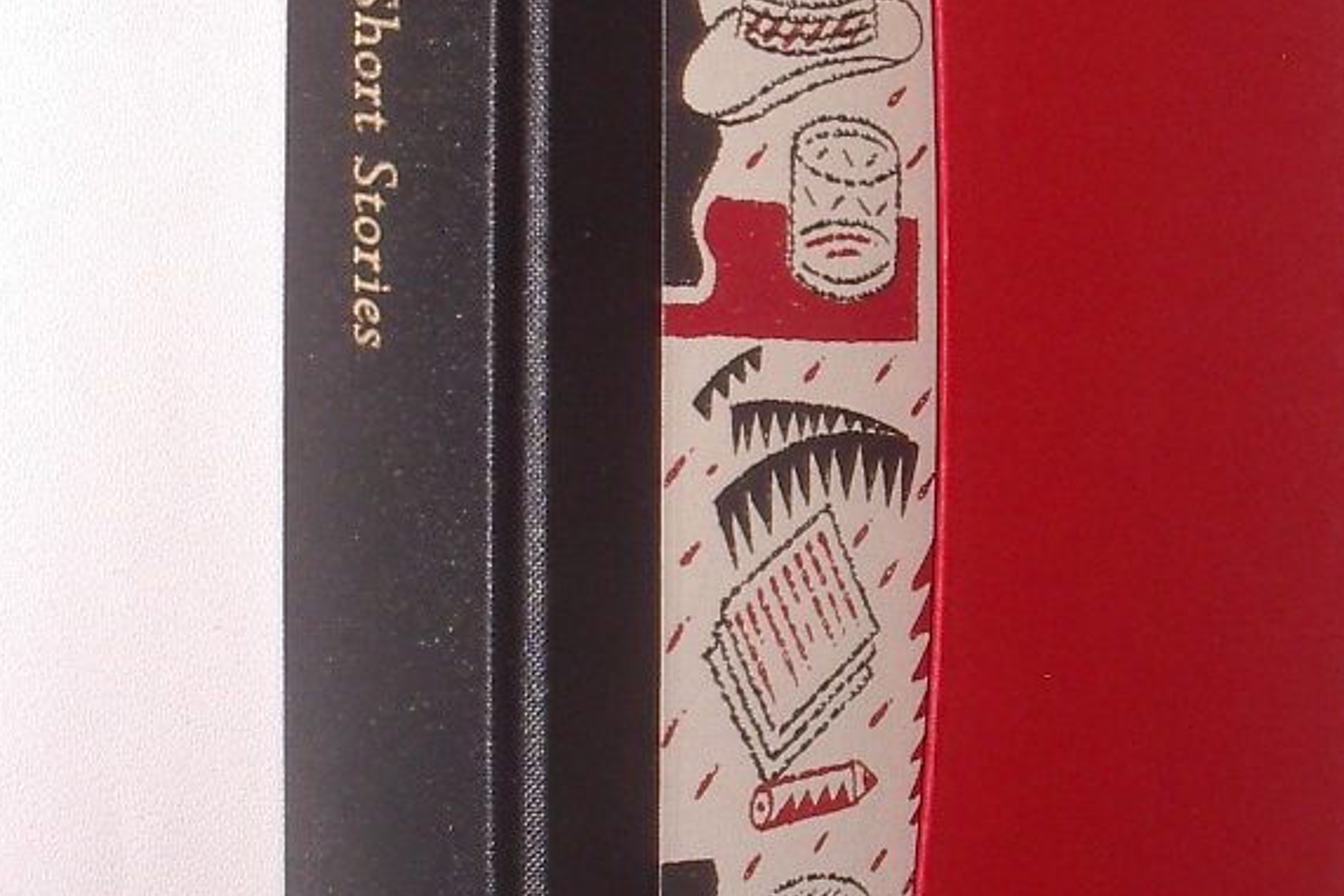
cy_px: 353
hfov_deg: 21.0
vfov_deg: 14.1
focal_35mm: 97
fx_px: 3622
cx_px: 812
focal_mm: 7.8
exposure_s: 1/60
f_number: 5.5
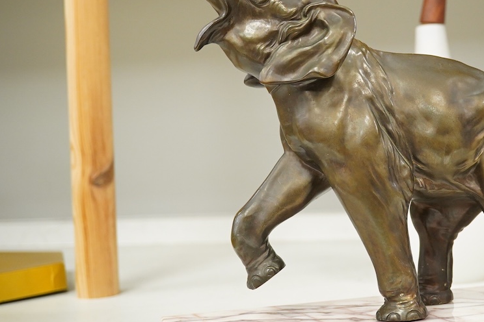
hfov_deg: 29.3
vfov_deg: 19.9
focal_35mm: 68
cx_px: 341
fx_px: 914
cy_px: 106
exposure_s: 1/160
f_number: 6.3
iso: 2500
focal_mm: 30
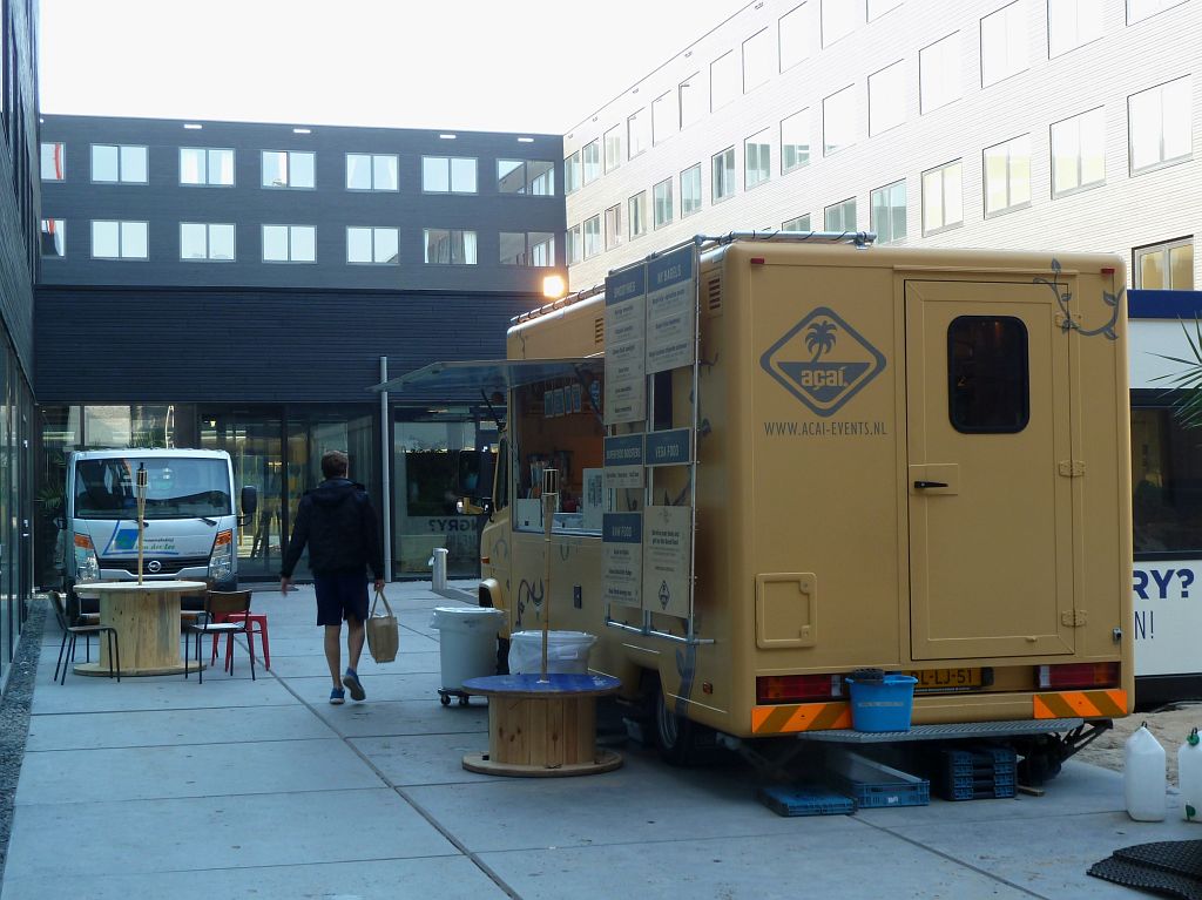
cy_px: 450
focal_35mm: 52
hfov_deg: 36.8
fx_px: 1805
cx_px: 601
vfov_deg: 28.0
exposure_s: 1/40
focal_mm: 8.5
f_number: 3.8
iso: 100
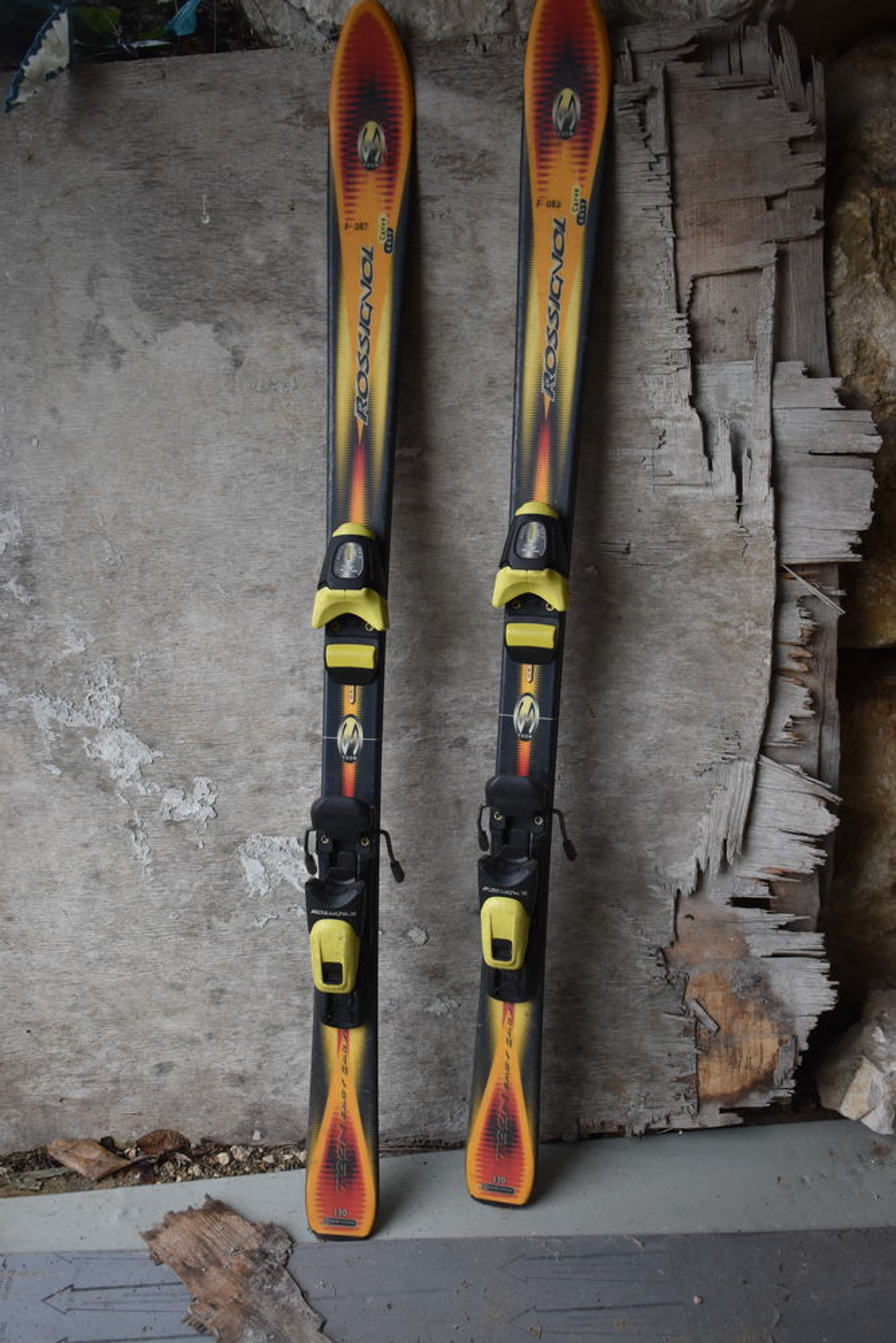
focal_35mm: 36
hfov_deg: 36.9
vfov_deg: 53.1
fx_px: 1343
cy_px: 672
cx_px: 448
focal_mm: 24
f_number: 4.5
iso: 400
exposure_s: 1/80
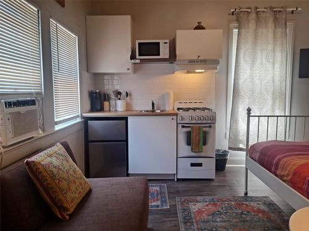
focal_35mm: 25
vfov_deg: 54.9
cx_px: 154
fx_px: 223
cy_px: 116
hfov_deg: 69.4
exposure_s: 1/60
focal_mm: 4.6
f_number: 2
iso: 40
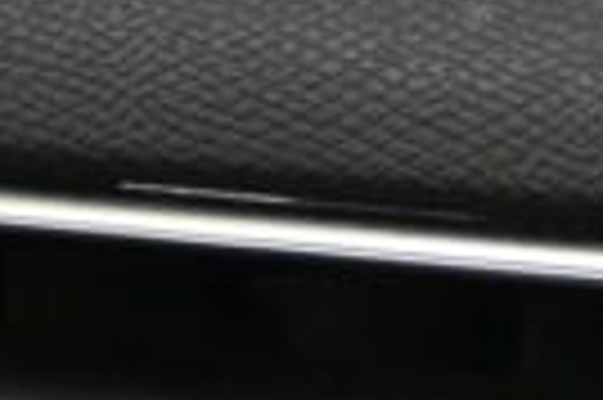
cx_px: 1062
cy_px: -766
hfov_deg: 7.6
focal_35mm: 264
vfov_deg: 5.0
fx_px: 4414
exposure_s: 1/125
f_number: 4.2
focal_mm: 23
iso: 1100
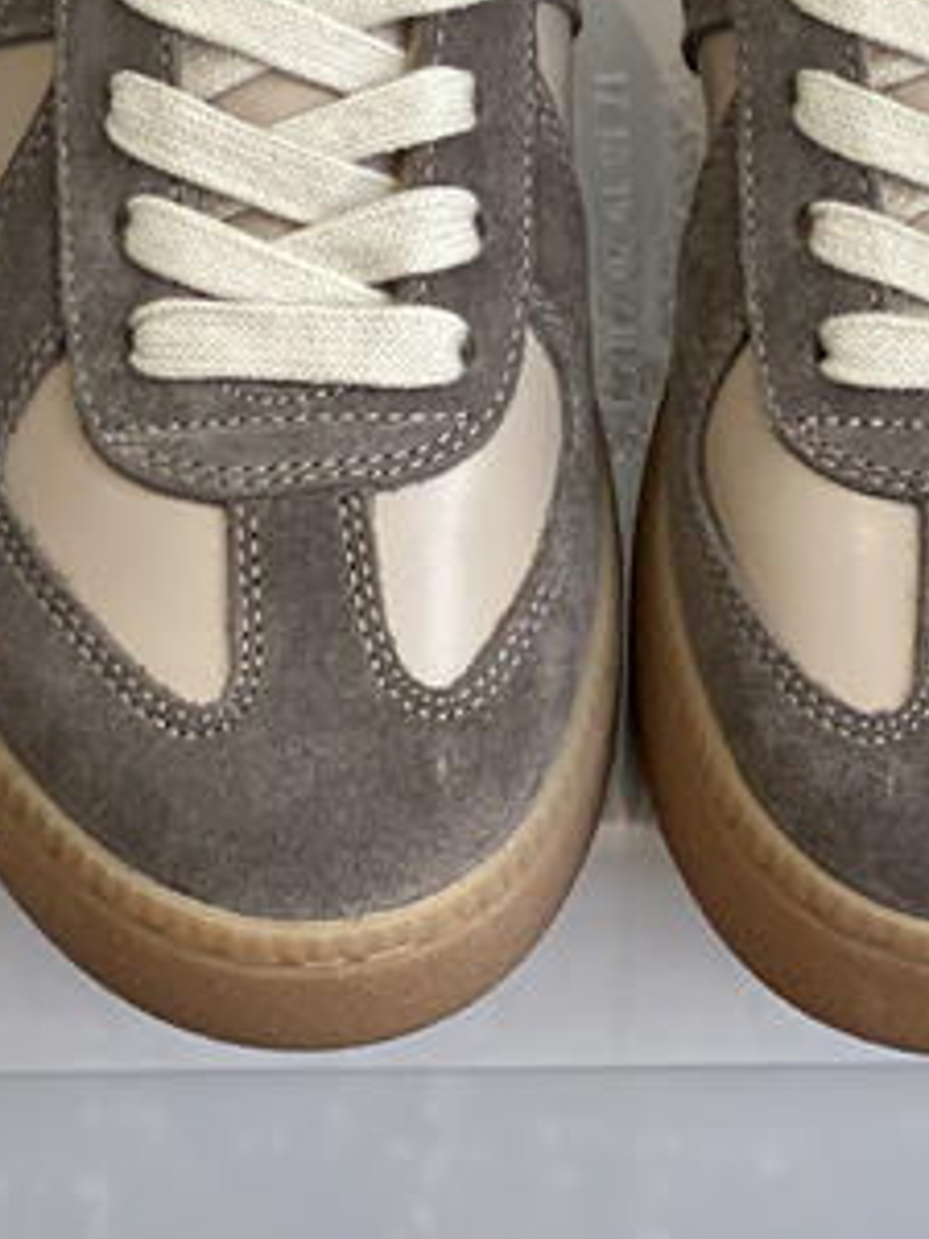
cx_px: 623
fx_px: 5367
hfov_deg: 9.9
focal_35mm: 150
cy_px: -58
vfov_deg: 13.0
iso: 25
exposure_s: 1/122
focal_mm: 6
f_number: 2
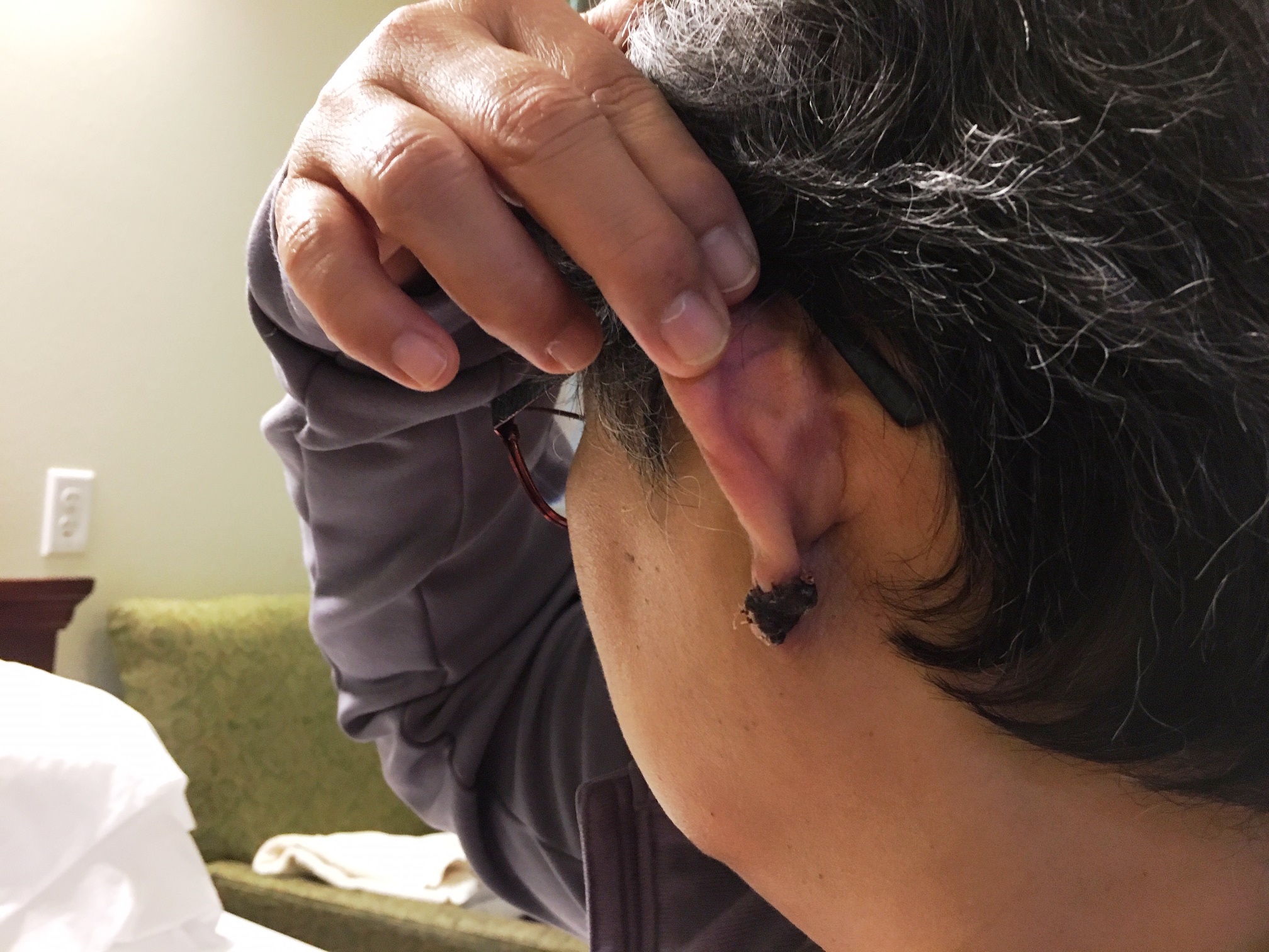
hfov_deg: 61.7
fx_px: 1063
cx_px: 634
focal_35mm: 29
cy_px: 476
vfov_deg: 48.2
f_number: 2.2
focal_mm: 4.15
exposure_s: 1/24
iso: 200
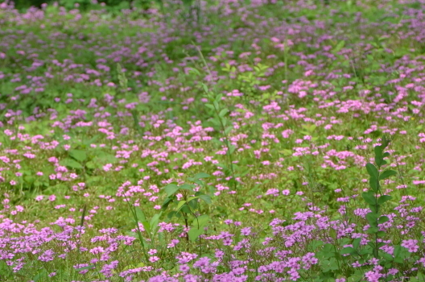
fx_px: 2263
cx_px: 204
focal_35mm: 192
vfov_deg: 7.1
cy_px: 256
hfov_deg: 10.7
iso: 100
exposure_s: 1/250
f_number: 5.6
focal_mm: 66
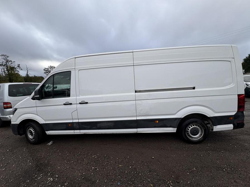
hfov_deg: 102.1
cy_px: 94
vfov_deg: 85.7
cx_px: 125
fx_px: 101
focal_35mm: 14
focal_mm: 2.22
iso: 40
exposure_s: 1/741
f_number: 2.2
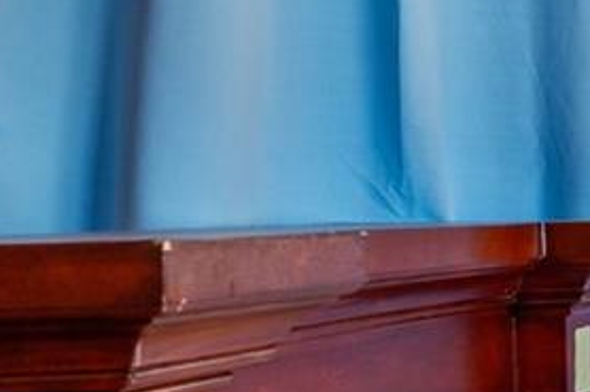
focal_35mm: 92
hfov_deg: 14.3
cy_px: 193
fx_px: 1507
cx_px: 1439
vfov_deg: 14.8
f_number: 8
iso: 200
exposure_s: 1/2
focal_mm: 16
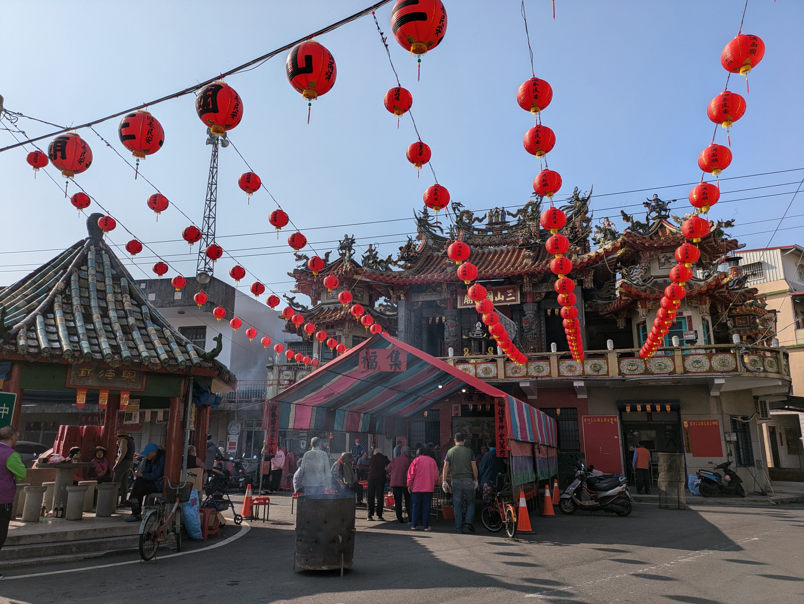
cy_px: 302
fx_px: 581
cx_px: 402
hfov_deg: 69.4
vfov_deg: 54.9
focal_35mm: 25
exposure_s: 1/4444
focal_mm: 5.43
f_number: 1.89
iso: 52
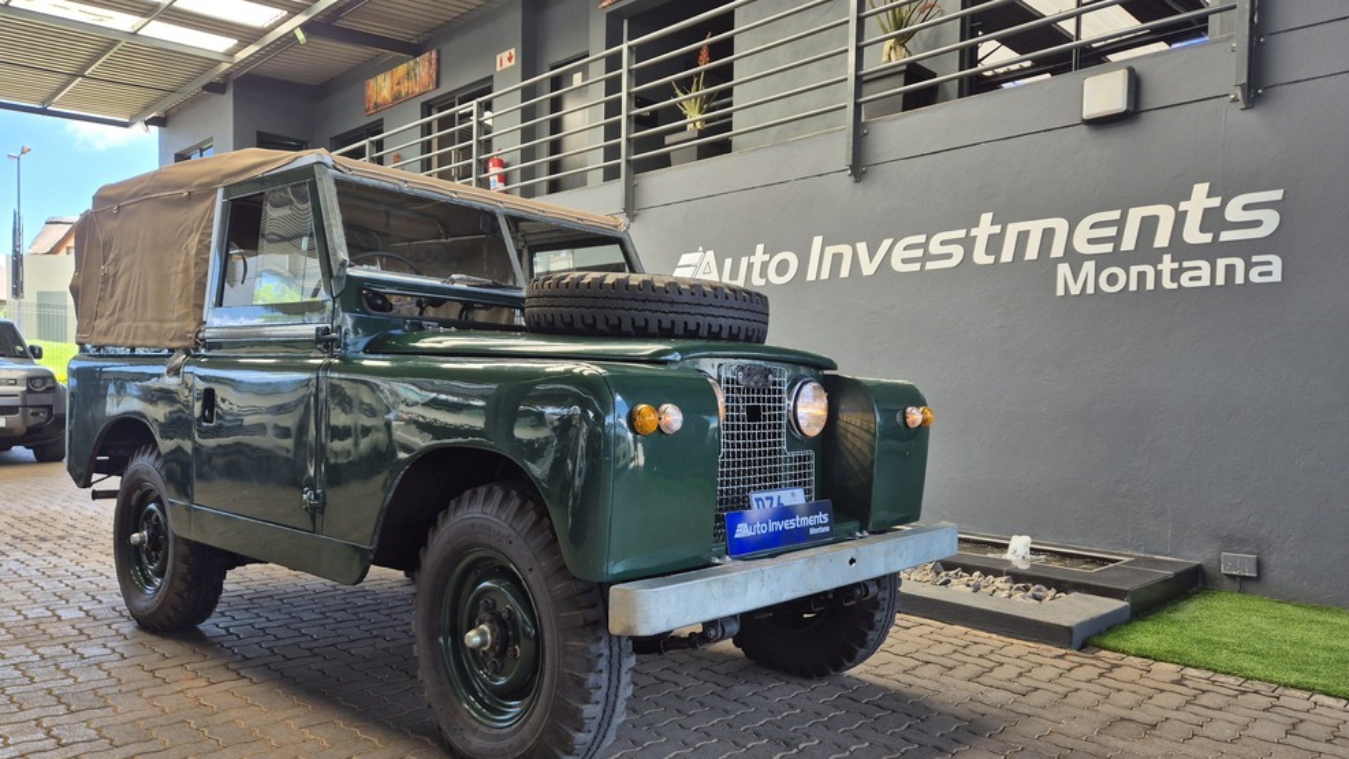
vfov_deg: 44.3
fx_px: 930
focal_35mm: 26
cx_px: 656
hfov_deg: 71.9
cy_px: 406
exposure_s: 1/180
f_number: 1.8
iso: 32
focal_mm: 5.4
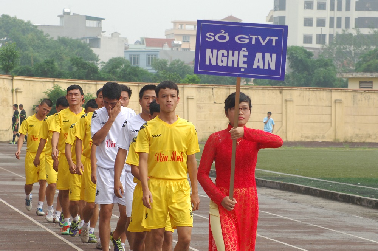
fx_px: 1652
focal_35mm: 158
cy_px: 126
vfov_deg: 8.7
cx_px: 189
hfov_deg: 13.1
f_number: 13
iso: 800
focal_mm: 105
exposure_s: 1/640
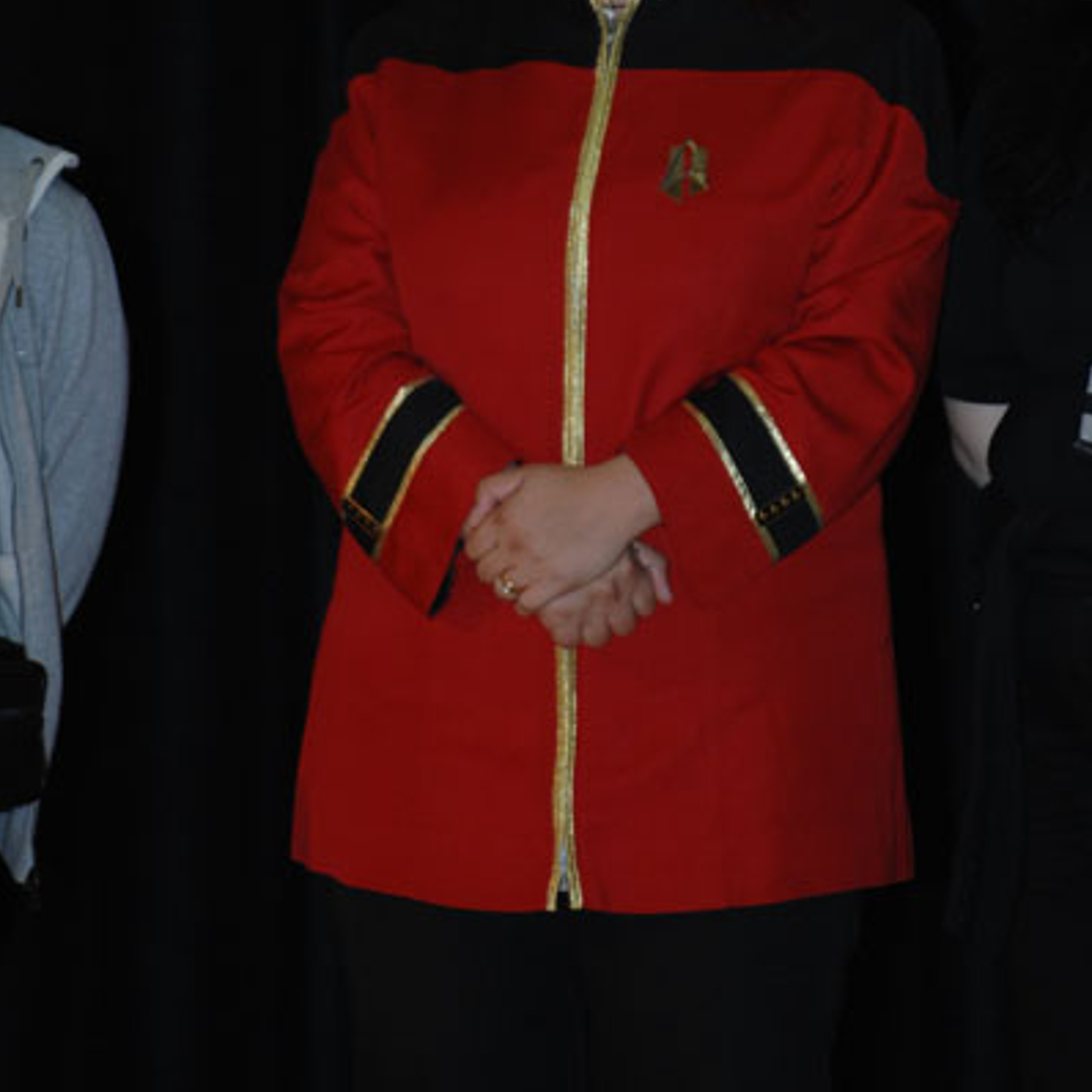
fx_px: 13776
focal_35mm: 386
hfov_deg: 4.5
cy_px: 280
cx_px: 547
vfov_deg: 4.5
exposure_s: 1/125
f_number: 2.8
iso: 400
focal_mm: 200
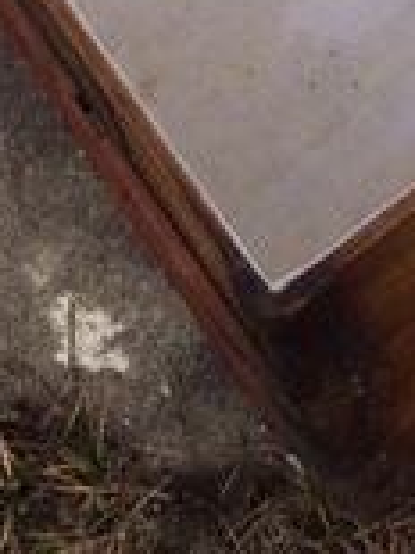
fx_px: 1921
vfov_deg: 13.8
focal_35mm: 120
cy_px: -565
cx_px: 529
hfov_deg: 12.0
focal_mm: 4.15
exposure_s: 1/2564
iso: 32
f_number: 2.2
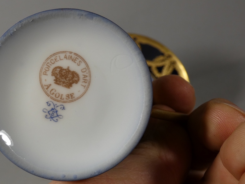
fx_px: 382
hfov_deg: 35.3
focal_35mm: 54
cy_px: 95
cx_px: 85
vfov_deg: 27.0
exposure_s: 1/125
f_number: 3.6
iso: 125
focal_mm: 7.3
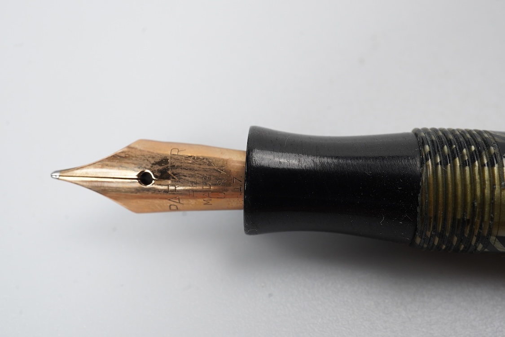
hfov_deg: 43.6
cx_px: 252
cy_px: 168
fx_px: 631
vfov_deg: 29.9
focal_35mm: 45
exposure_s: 1/100
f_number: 22
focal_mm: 30
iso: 640
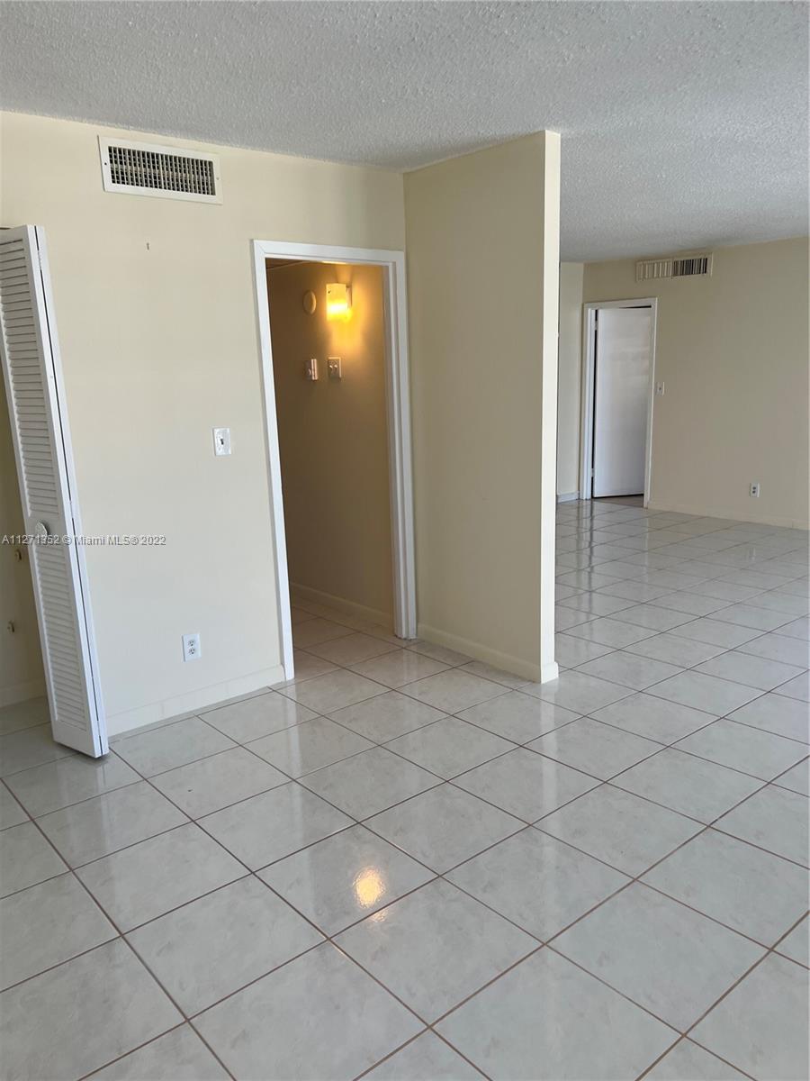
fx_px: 811
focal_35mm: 26
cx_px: 405
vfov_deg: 67.3
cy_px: 540
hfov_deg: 53.1
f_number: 1.5
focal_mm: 5.7
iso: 40
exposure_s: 1/208
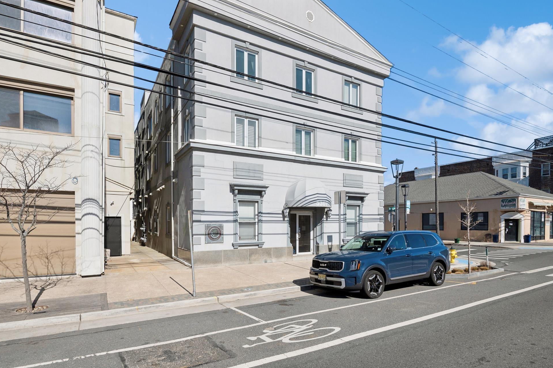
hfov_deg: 93.2
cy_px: 175
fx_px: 261
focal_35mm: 17
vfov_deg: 70.4
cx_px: 263
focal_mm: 16
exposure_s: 1/250
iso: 250
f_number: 16
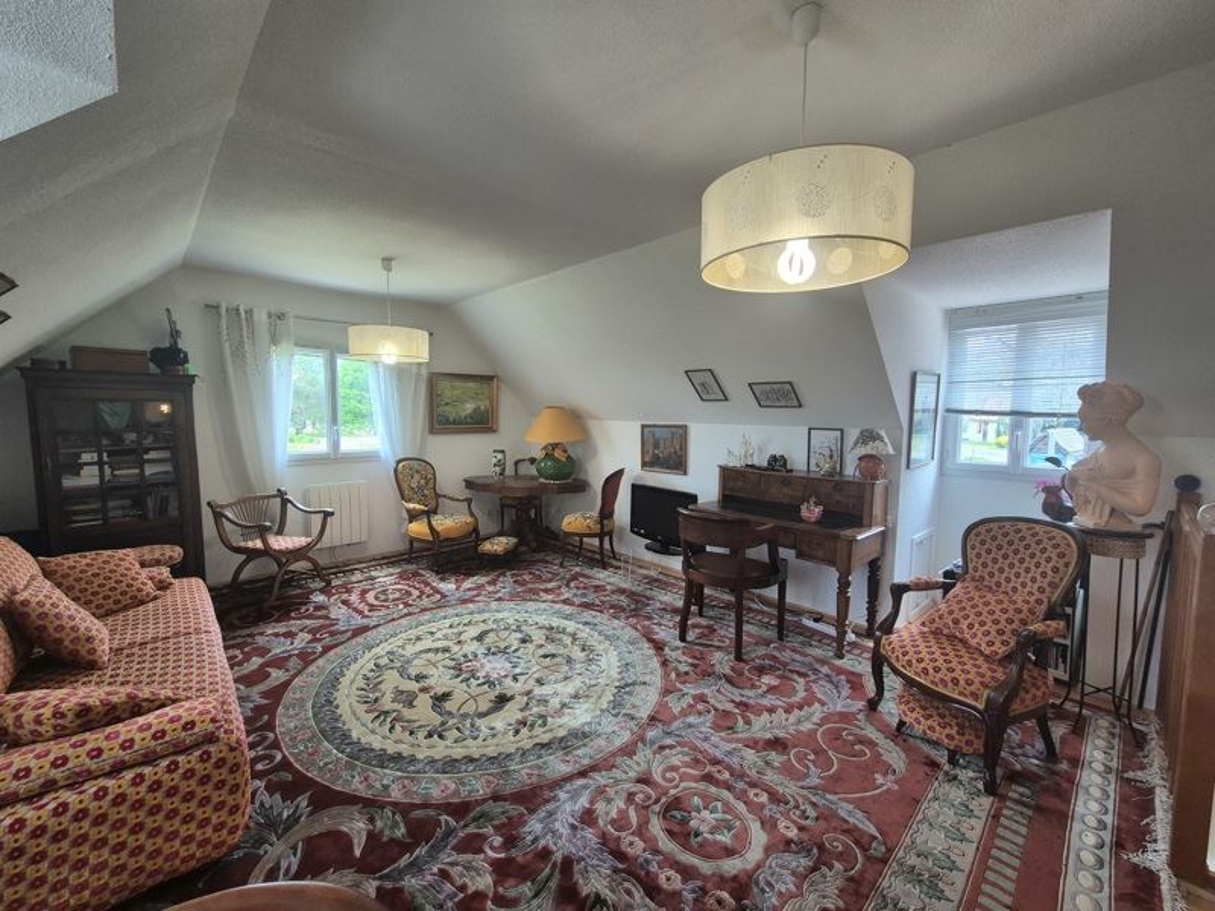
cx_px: 608
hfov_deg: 106.2
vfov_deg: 89.9
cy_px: 456
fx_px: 456
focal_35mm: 13
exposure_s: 1/50
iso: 125
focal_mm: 2.2
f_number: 2.2
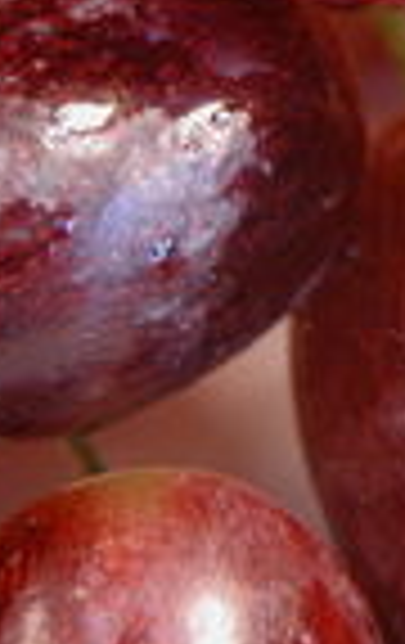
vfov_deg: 7.1
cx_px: 612
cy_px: 32
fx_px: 5201
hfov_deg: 4.4
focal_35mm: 296
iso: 100
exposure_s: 1/13.2
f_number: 3.6
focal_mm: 25.4
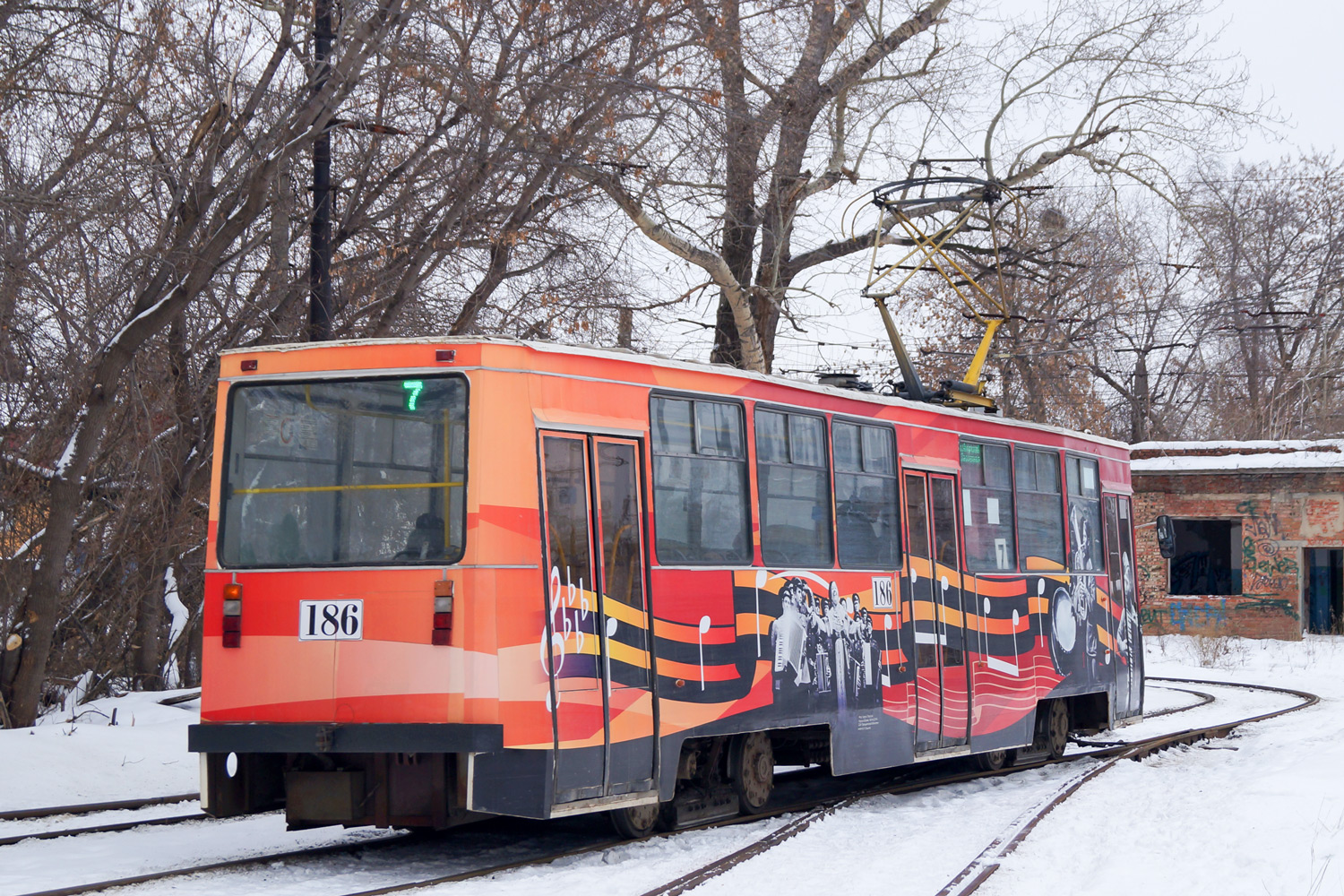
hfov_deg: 33.4
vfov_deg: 22.6
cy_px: 448
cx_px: 672
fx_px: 2240
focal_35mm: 60
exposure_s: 1/200
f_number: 5.6
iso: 100
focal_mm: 40
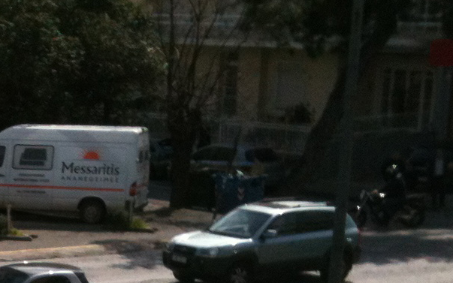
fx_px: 1556
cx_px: -248
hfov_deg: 15.2
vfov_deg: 9.9
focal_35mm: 126
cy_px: 497
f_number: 2.8
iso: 64
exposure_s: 1/1596
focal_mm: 3.85
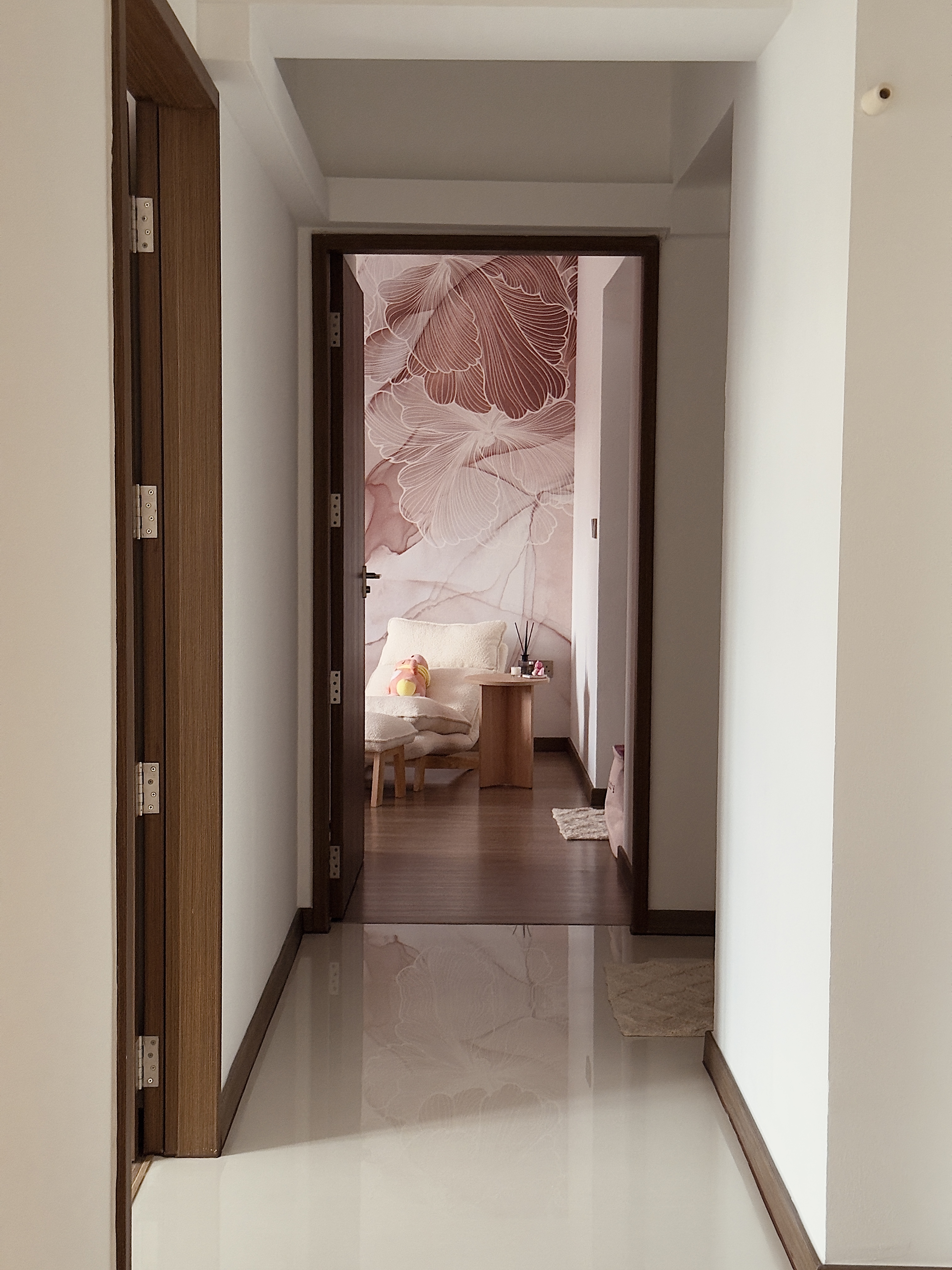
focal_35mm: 48
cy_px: 635
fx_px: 1760
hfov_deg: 30.3
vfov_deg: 39.7
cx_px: 476
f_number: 1.78
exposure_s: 1/40
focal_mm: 6.76
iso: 500
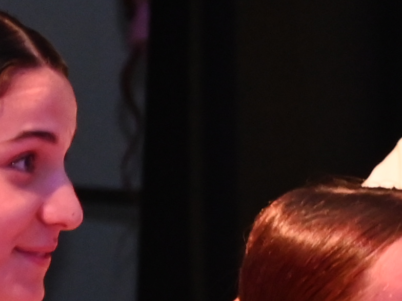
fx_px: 8803
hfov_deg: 2.6
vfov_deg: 2.0
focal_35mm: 758
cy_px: 217
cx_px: 486
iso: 3200
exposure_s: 1/60
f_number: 5.6
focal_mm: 105
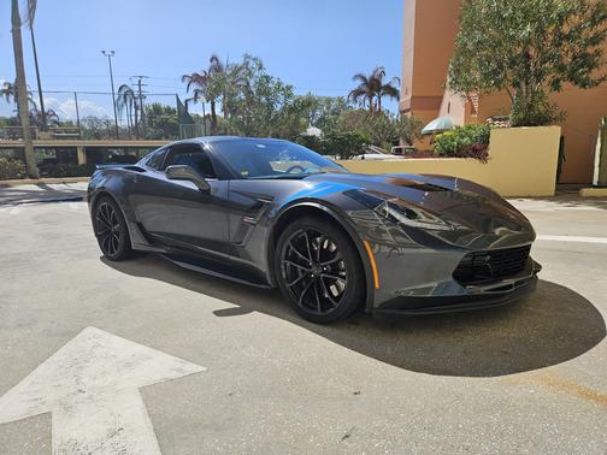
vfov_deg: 58.9
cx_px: 304
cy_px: 228
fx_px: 403
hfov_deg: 73.9
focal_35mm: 23
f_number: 1.8
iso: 25
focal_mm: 5.4
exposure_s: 1/2701
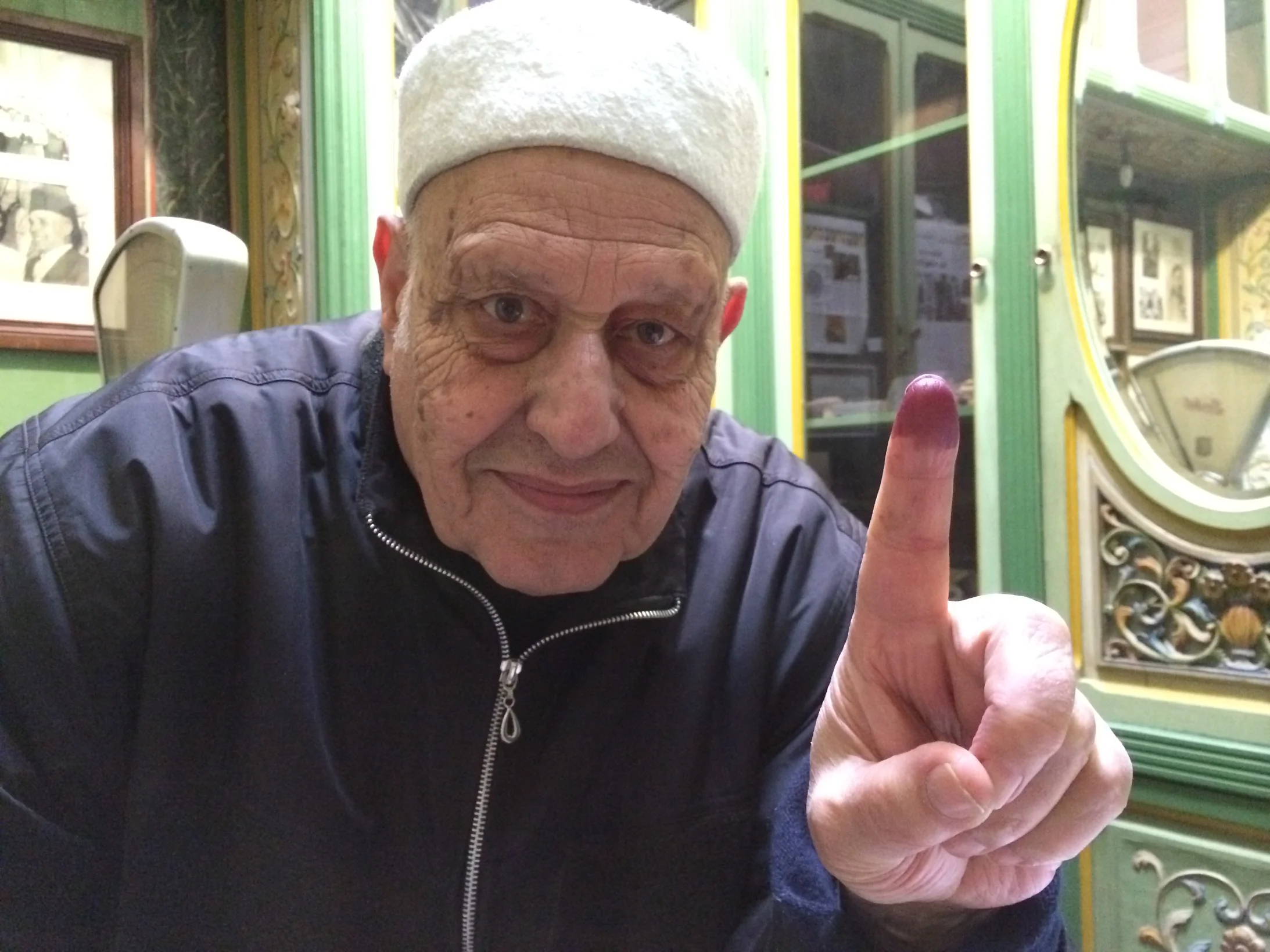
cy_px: 476
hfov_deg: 60.0
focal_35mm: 30
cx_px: 635
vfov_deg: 46.8
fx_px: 1101
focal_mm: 4.12
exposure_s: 1/15
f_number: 2.2
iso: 800
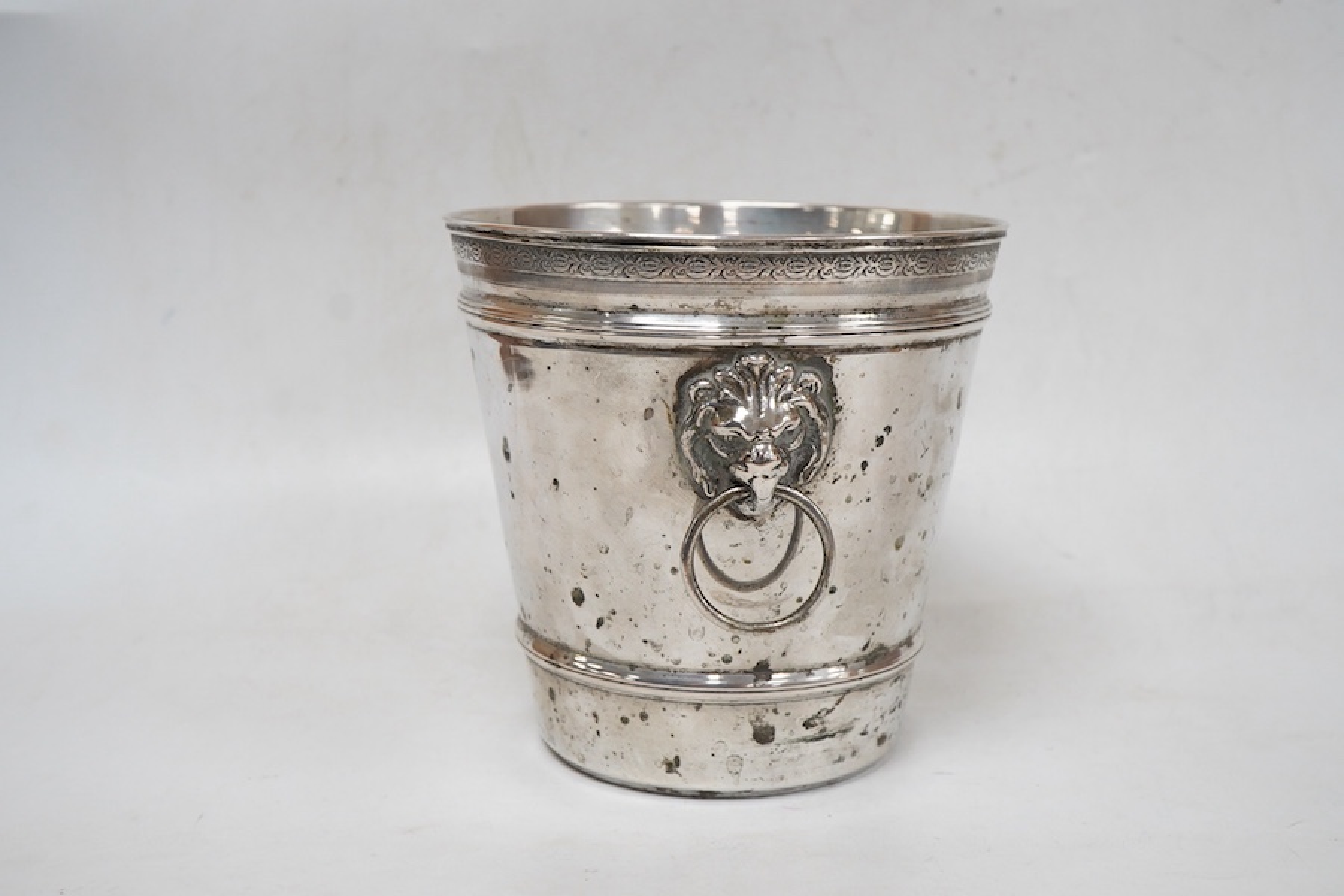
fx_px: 1680
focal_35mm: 45
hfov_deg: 43.6
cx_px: 672
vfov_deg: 29.9
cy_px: 448
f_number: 10
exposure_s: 1/125
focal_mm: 30
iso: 1250
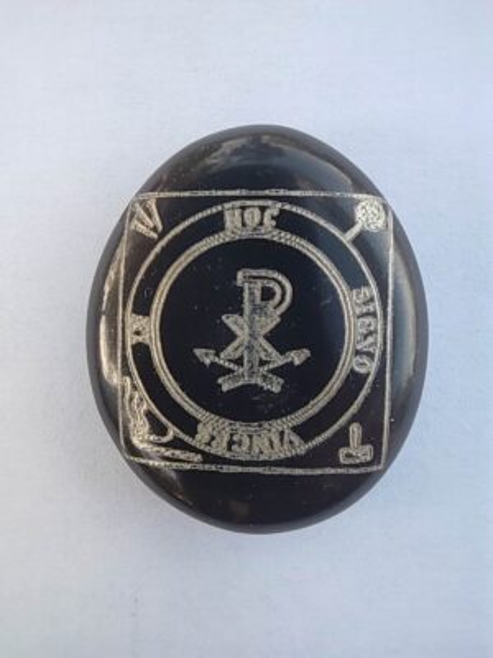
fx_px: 456
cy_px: 329
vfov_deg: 71.6
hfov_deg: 56.8
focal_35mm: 24
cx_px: 246
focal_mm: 1.94
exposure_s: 1/199
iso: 100
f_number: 2.4
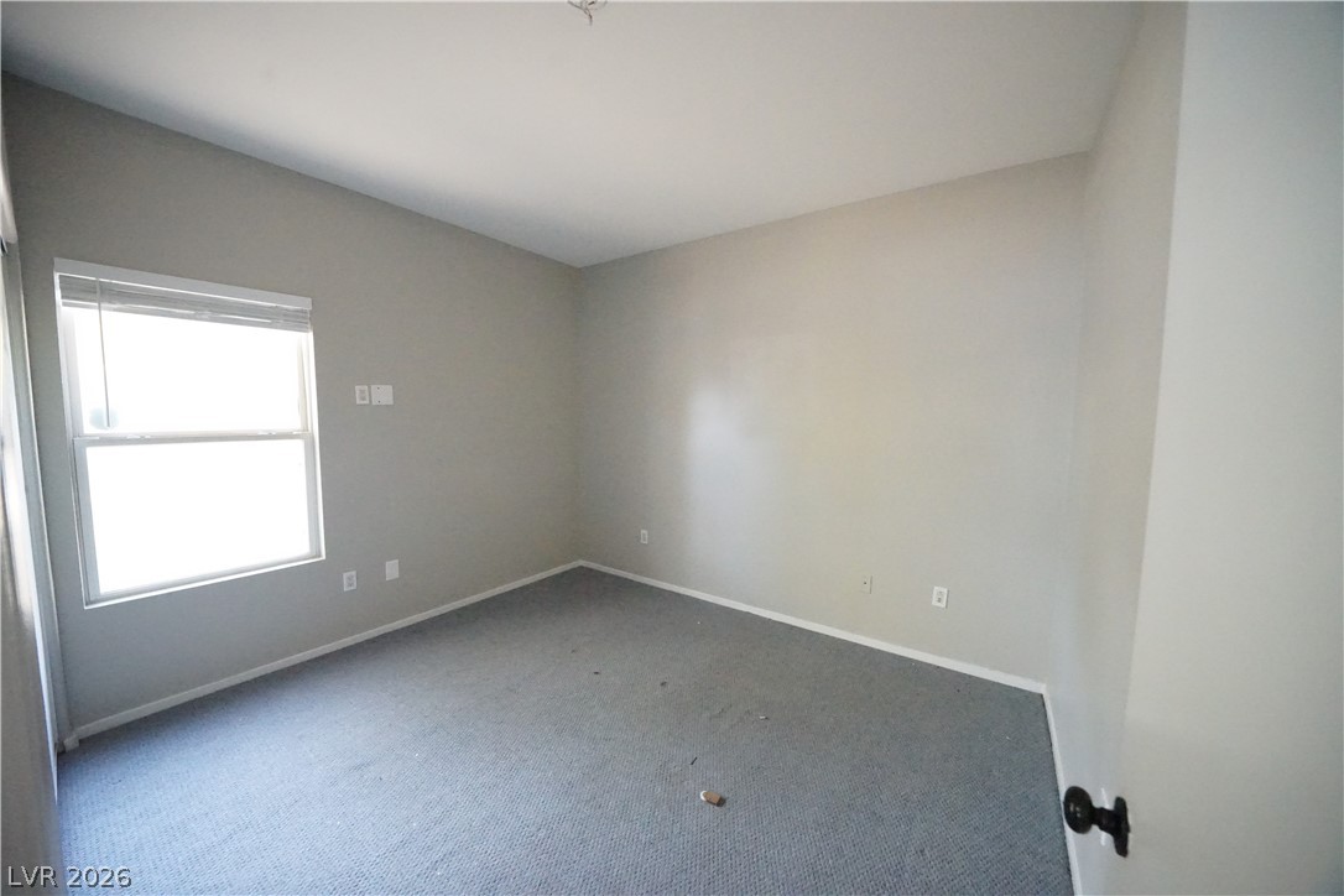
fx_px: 448
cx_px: 672
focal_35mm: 12
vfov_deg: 90.0
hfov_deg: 112.6
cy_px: 448
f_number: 6.3
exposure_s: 1/250
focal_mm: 12
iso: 20000
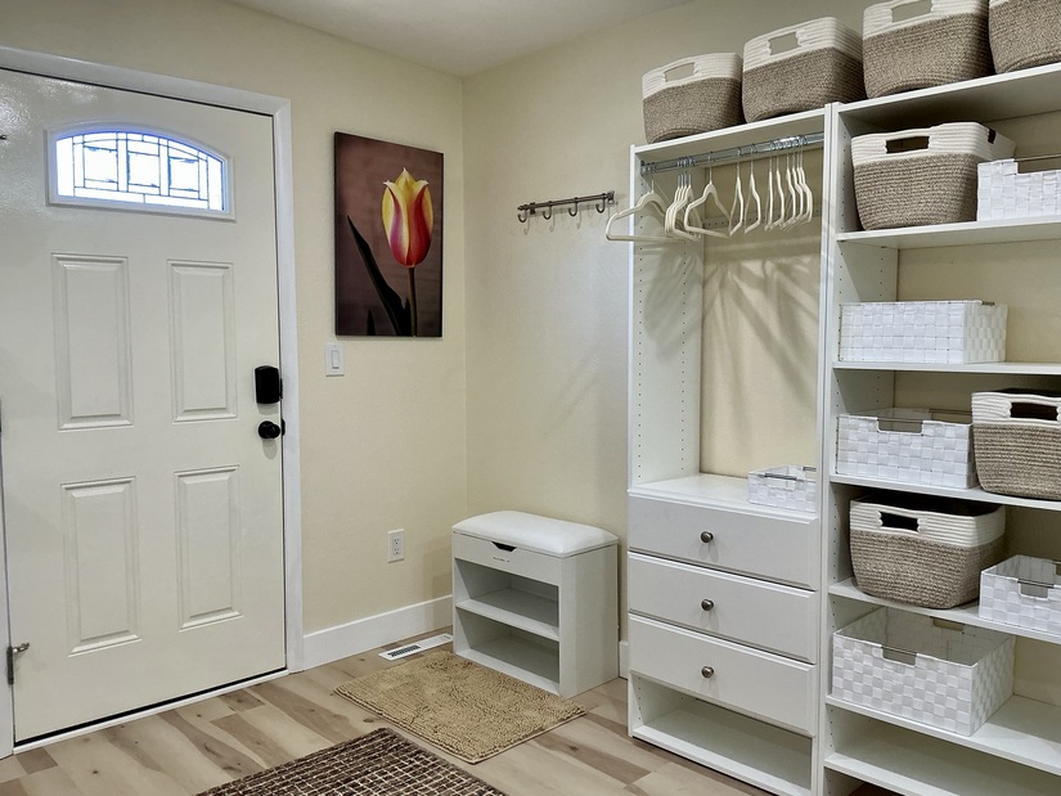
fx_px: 889
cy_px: 398
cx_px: 530
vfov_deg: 48.2
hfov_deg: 61.7
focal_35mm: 29
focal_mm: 3
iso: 80
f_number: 1.8
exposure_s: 1/60
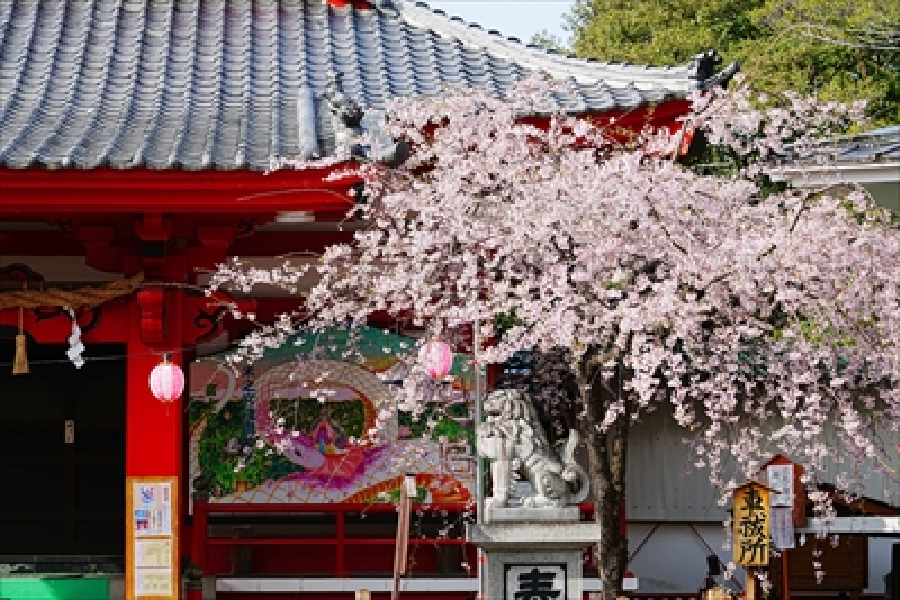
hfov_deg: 19.4
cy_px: 300
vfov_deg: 13.1
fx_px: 2626
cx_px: 450
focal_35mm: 105
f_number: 5.6
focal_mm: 105
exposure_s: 1/250
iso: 100
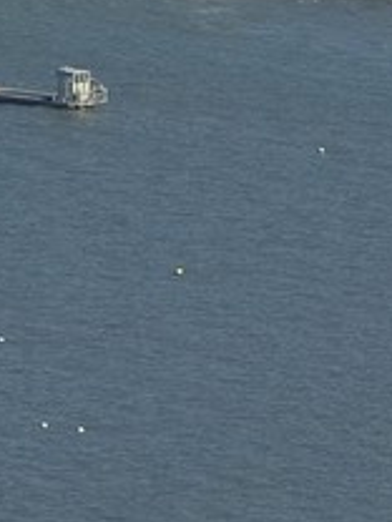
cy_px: 114
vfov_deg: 1.6
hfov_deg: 1.2
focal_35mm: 1222
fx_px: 18451
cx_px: 1473
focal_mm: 110
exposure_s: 1/640
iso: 100
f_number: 5
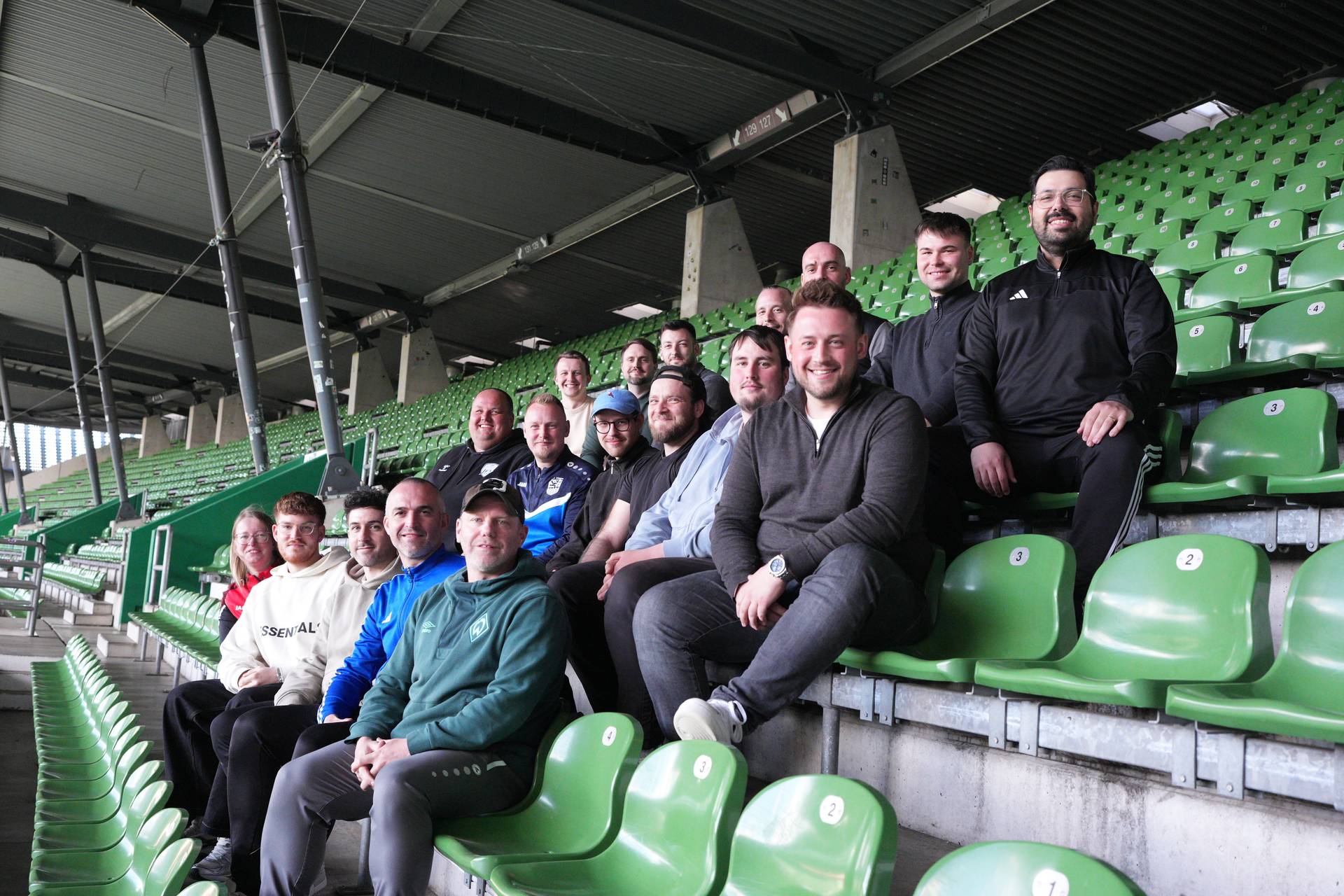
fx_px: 1307
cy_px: 448
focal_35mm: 35
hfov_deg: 54.4
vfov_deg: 37.9
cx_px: 672
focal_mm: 35
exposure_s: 1/800
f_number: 5
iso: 6400
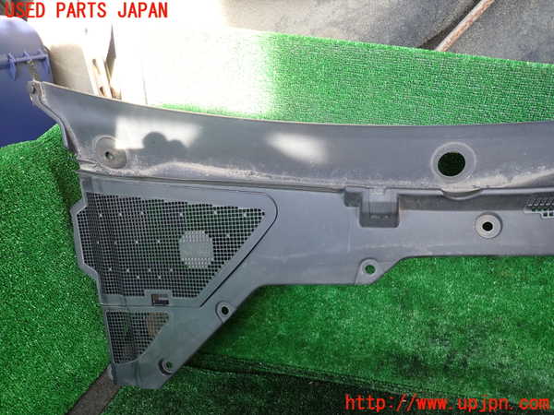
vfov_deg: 54.9
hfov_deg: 69.4
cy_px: 208
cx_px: 277
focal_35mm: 25
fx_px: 400
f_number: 2
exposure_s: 1/60
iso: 100
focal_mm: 4.5
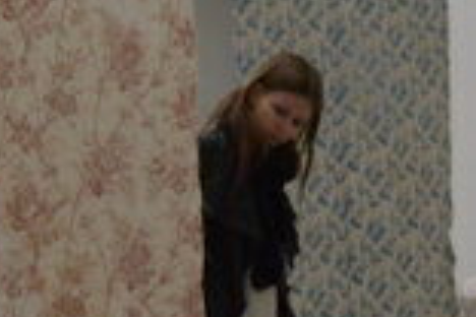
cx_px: 333
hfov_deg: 17.3
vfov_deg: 11.4
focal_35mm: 118
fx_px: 1560
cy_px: 363
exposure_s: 1/500
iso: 3200
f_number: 11
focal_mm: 17
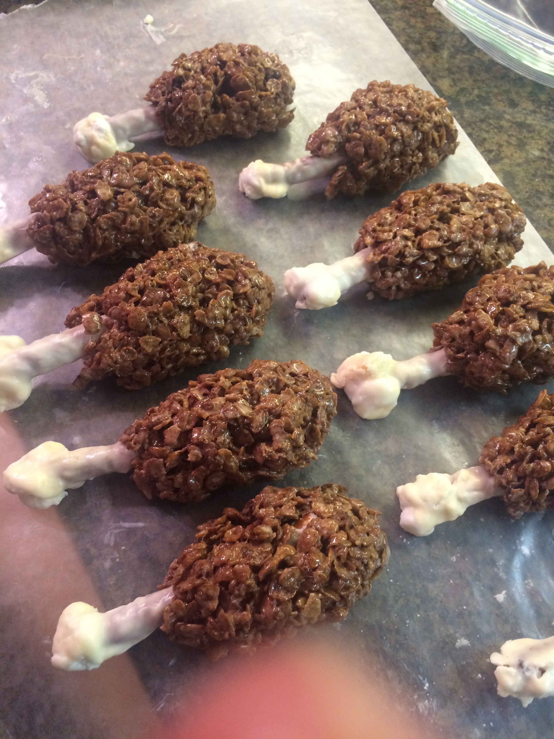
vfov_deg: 61.7
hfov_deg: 48.2
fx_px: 619
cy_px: 370
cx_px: 277
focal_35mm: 29
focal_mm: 4.15
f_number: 2.2
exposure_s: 1/30
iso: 160
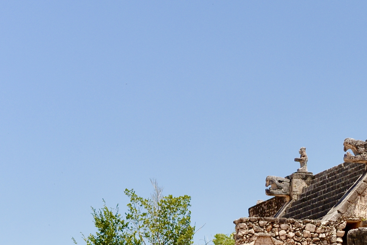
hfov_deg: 11.0
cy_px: 262
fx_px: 1805
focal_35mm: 177
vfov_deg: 7.7
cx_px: 629
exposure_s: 1/2000
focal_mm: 50
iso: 100
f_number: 1.8
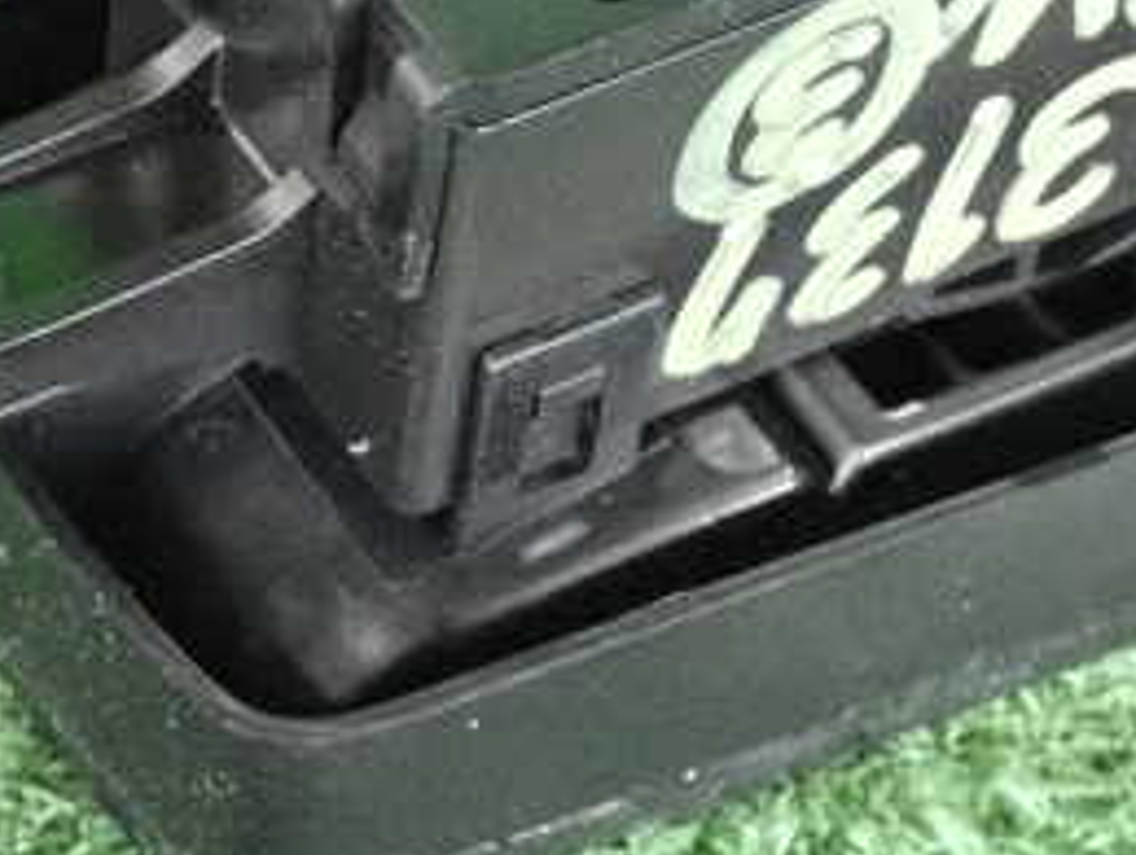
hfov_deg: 12.7
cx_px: 706
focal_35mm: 155
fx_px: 5094
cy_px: 0
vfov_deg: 9.5
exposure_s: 1/125
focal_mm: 11.88
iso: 4000
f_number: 3.8
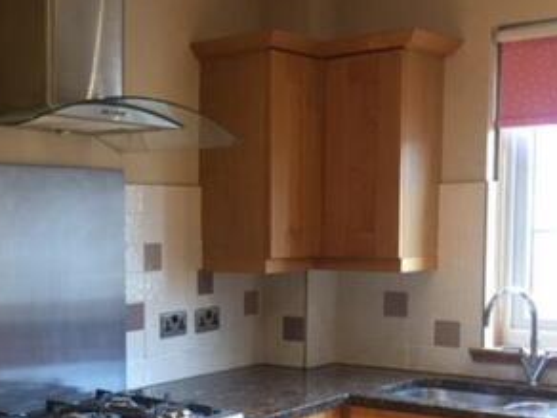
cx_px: 98
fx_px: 933
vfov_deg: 25.0
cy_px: 306
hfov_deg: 32.2
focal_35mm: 58
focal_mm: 4.15
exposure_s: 1/33
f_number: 2.2
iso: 160
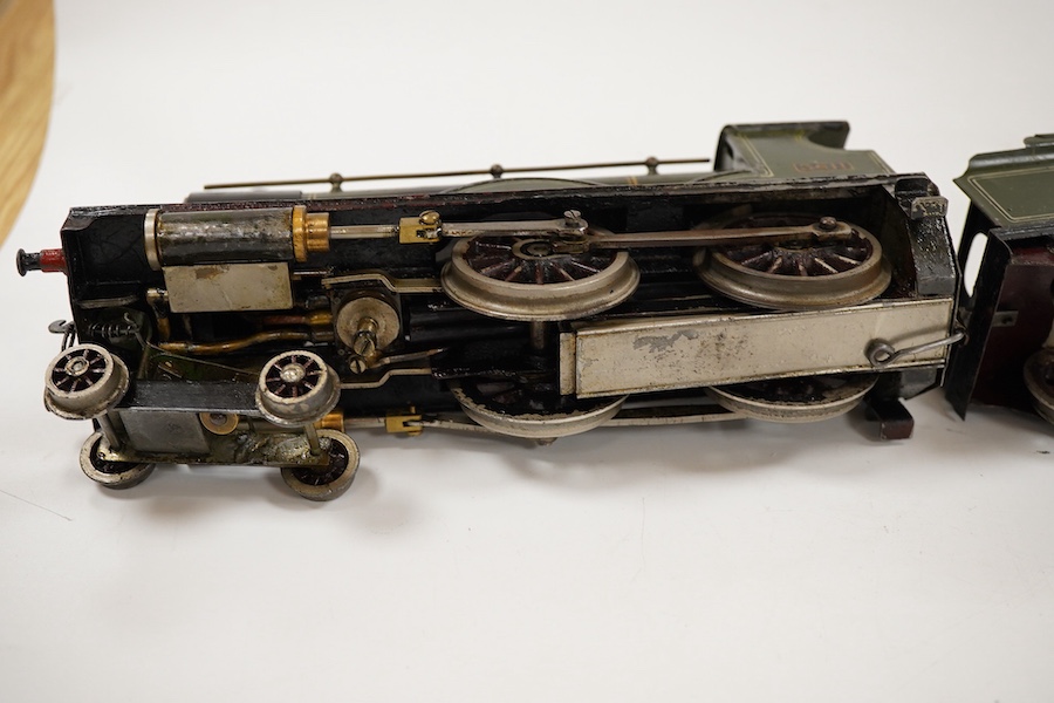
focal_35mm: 45
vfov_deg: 29.9
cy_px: 352
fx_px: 1317
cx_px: 527
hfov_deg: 43.6
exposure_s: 1/125
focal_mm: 30
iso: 1250
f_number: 7.1
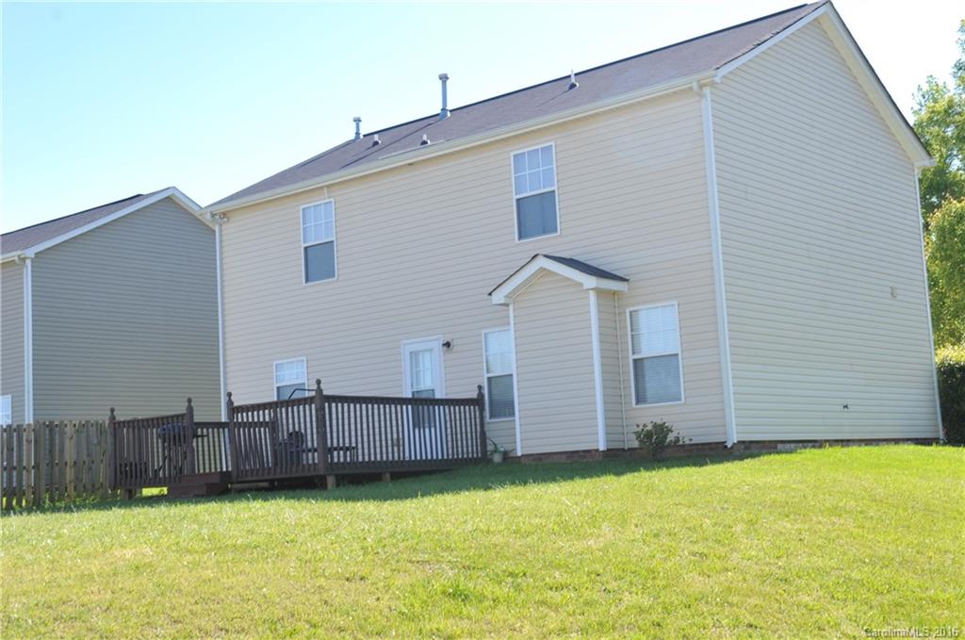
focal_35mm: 48
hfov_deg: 41.2
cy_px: 320
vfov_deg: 28.0
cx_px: 482
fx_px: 1284
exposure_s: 1/80
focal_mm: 32
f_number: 9
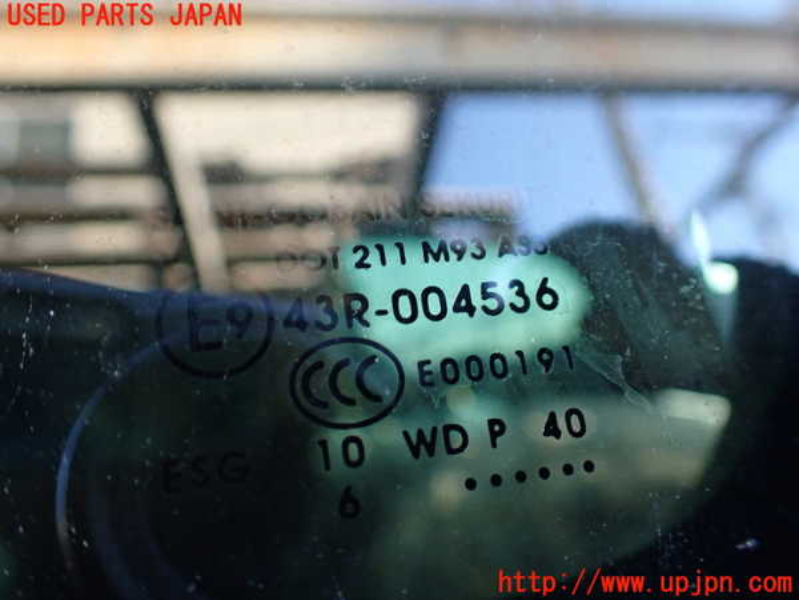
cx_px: 400
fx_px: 692
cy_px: 300
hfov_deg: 60.0
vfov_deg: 46.8
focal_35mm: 30
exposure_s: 1/125
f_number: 2.3
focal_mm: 5.4
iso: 250
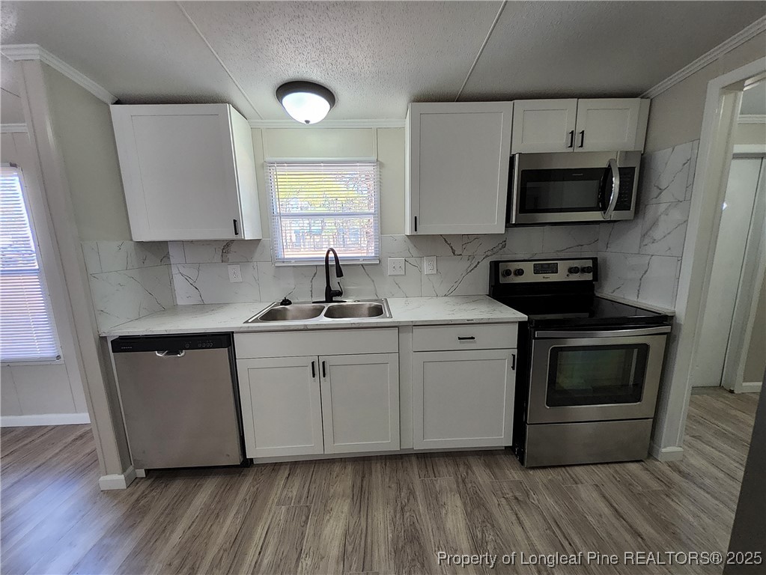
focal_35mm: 13
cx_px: 383
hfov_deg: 106.2
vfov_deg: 90.0
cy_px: 288
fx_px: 288
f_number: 2.2
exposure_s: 1/60
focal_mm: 1.13
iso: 125
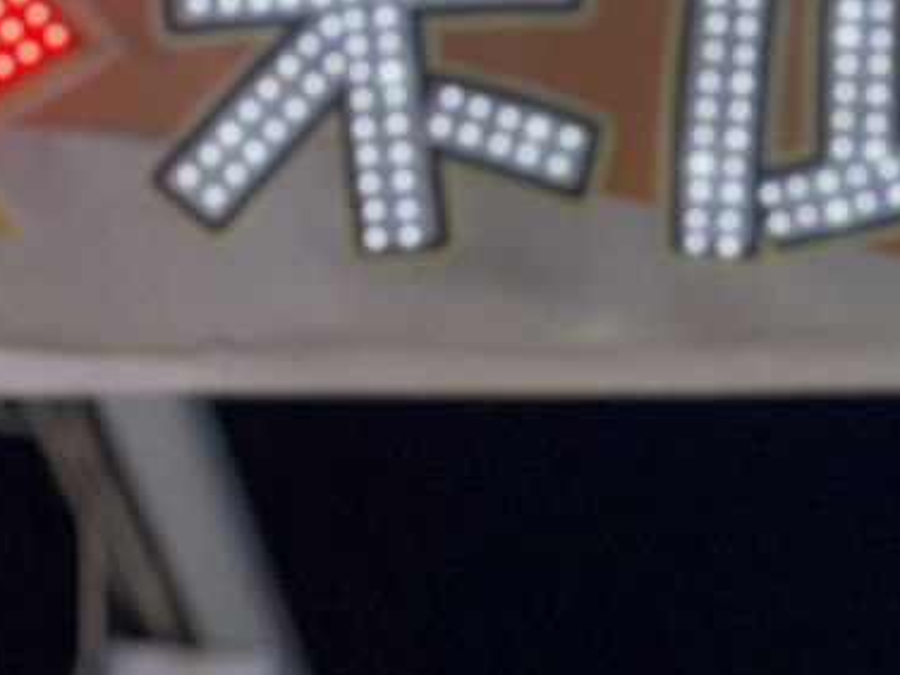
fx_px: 4602
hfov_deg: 11.0
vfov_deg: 8.2
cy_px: 1070
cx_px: 943
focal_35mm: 177
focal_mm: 5.96
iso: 125
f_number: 1.6
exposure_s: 1/60
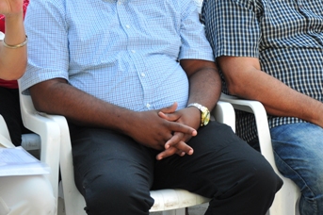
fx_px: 1506
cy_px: -1
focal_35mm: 168
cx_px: 185
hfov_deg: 12.2
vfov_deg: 8.1
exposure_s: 1/125
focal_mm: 50
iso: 200
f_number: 5.6
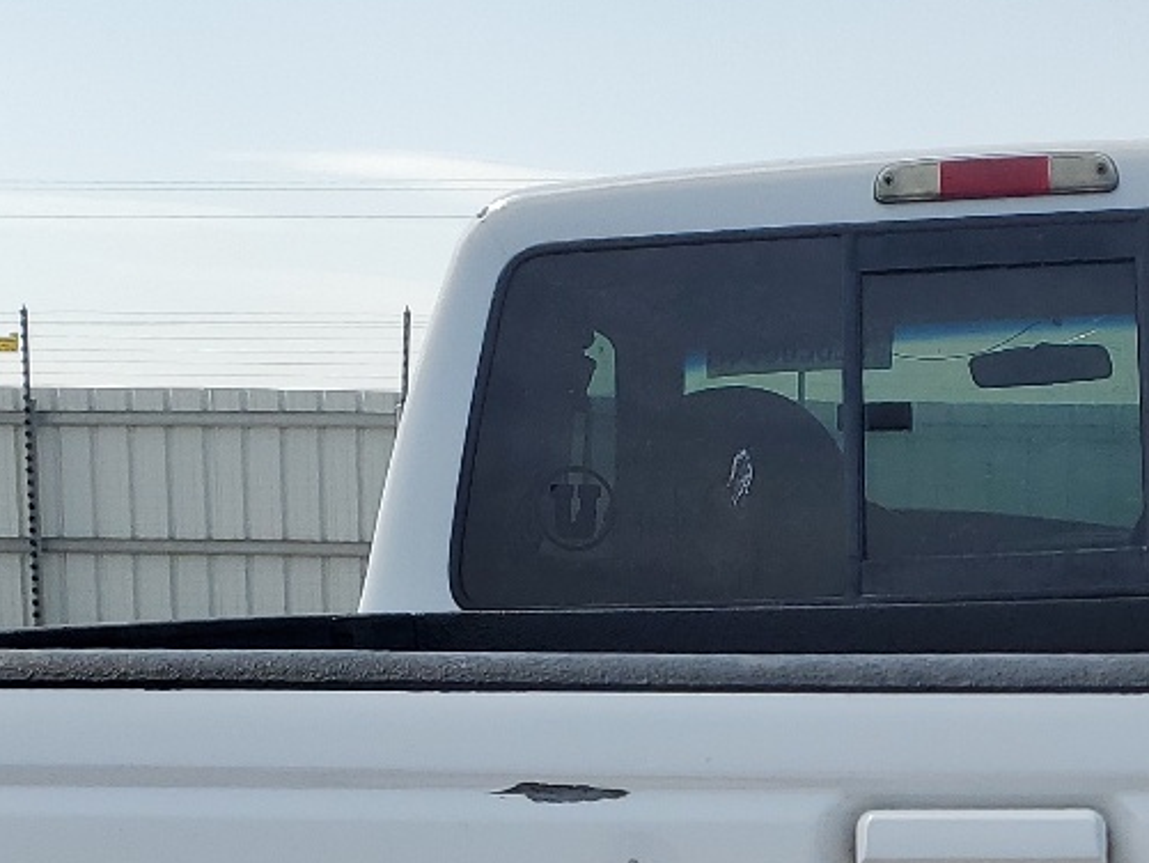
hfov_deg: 23.0
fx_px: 2756
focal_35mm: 83
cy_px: 1177
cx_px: 1021
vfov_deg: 16.6
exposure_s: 1/3333
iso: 50
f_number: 1.5
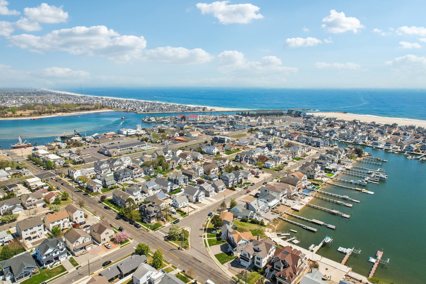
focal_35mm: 22
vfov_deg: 57.2
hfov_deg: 78.6
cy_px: 142
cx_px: 213
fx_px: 260
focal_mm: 8.4
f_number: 2.8
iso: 100
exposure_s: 1/2000
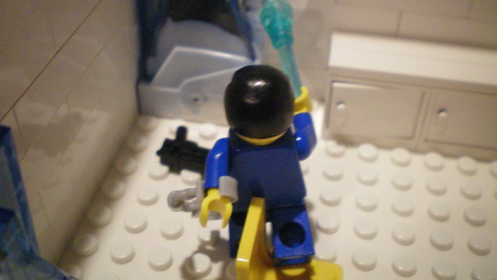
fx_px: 554
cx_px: 246
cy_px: 93
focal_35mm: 42
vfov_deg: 28.2
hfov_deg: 48.4
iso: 400
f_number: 3.1
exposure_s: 1/30
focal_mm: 6.3
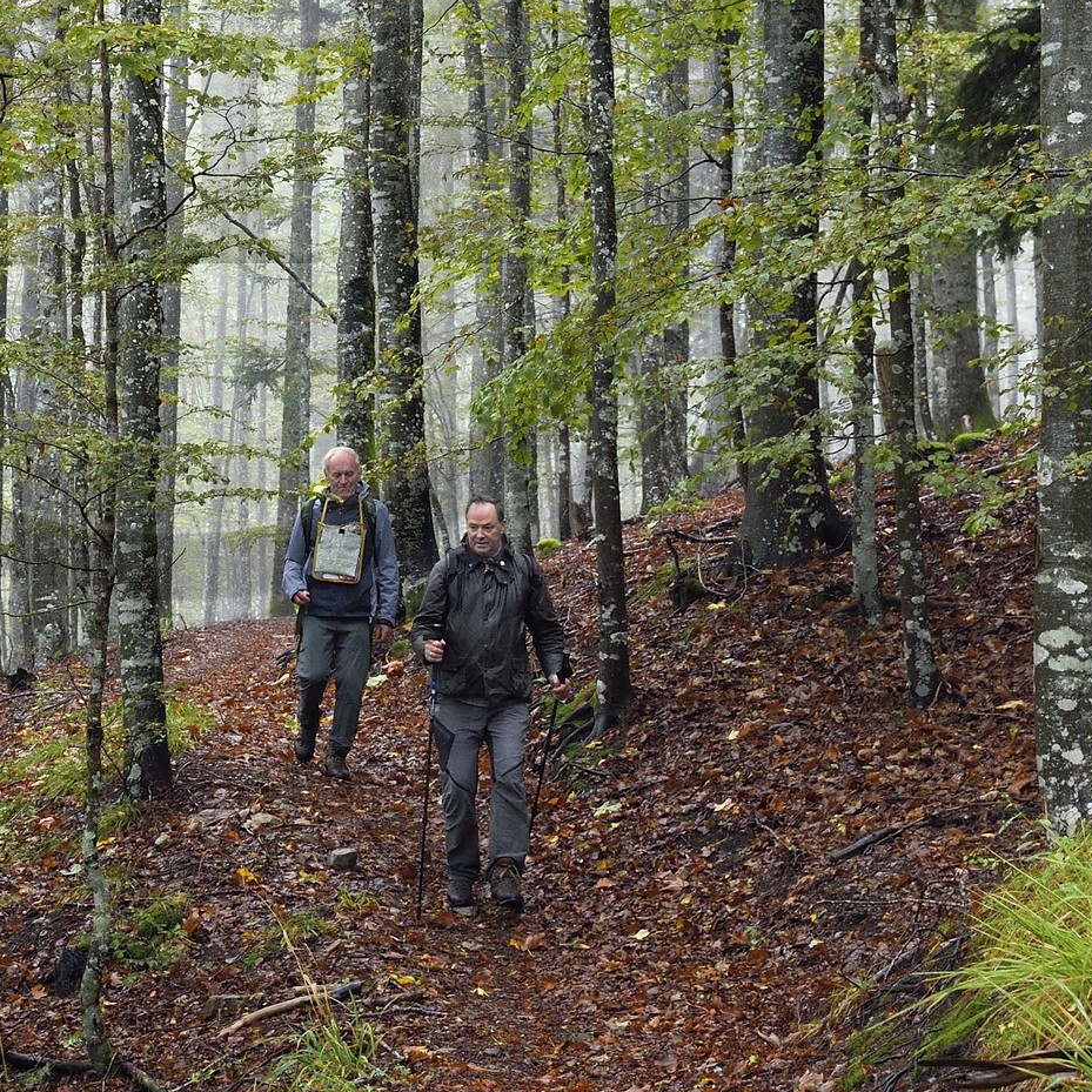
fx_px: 4390
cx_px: 168
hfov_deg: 14.1
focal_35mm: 123
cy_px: 48
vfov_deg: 14.0
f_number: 6.3
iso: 1600
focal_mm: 56
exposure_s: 1/125
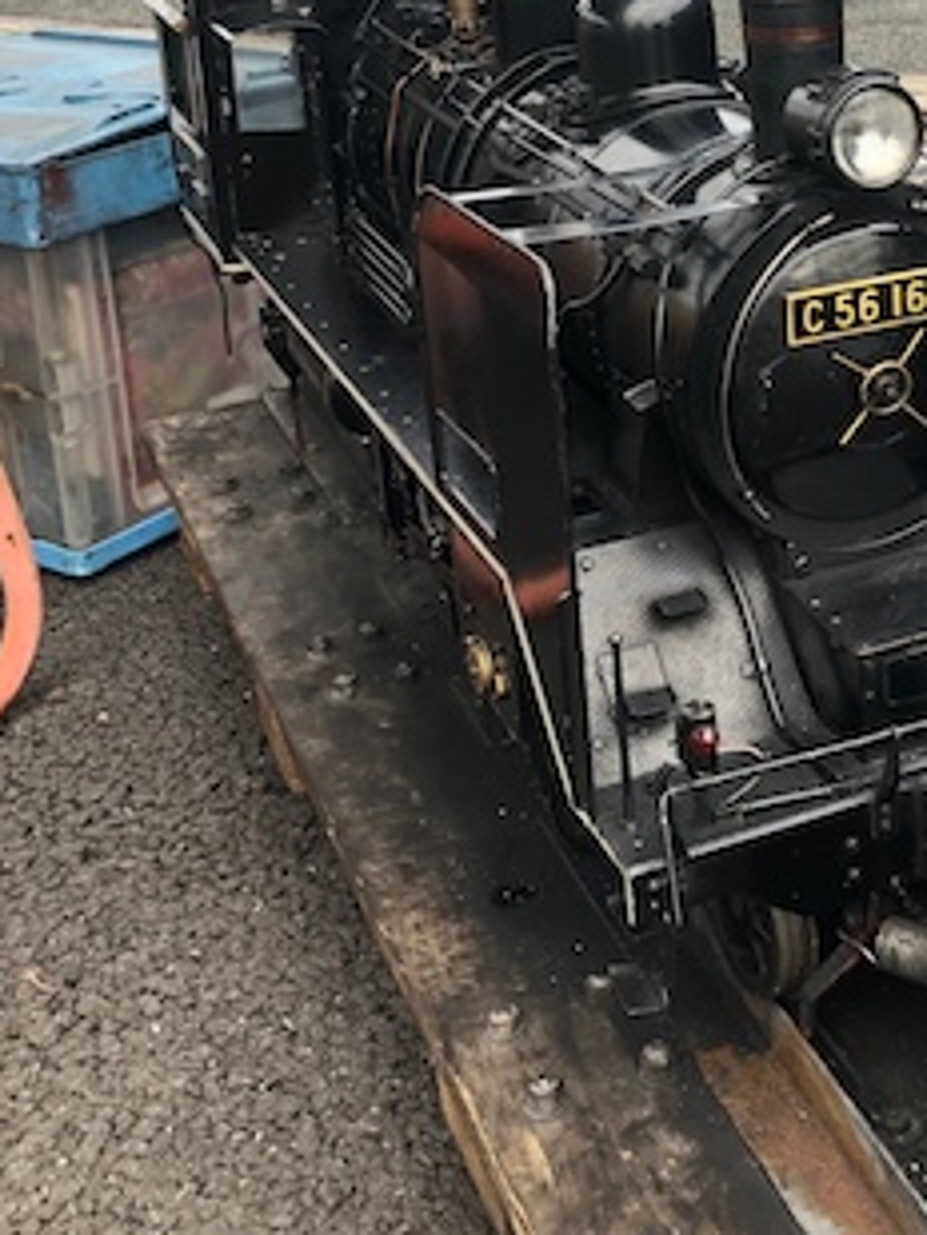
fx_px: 2070
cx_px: 831
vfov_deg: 32.1
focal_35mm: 58
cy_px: 200
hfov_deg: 24.5
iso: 20
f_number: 1.8
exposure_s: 1/127
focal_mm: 3.99
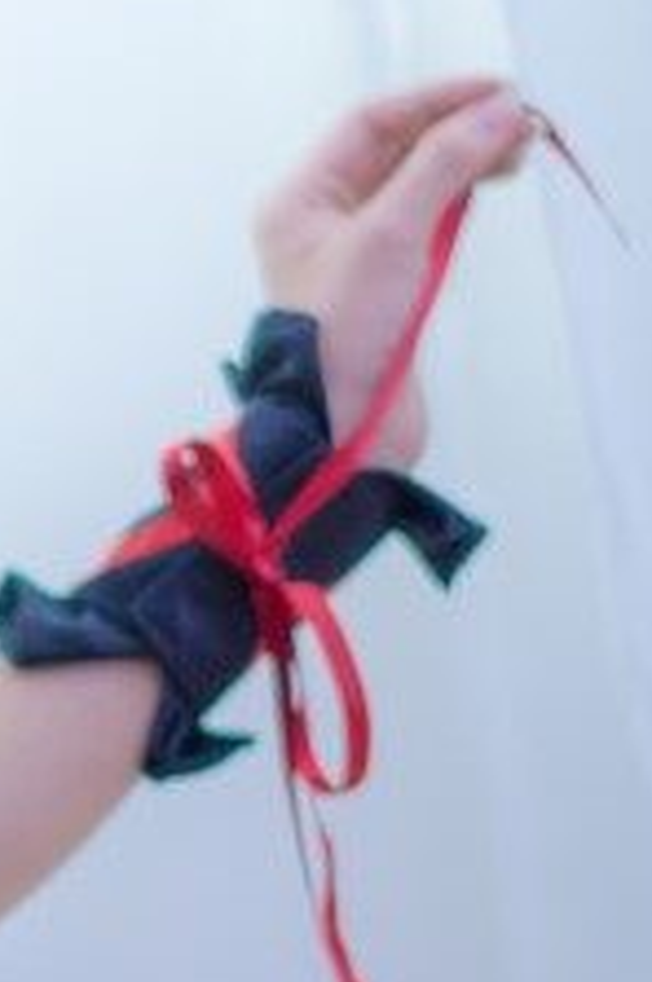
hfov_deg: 4.8
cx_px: -692
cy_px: 808
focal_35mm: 278
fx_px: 7575
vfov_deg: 7.4
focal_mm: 55
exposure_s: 1/100
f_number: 1.8
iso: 400
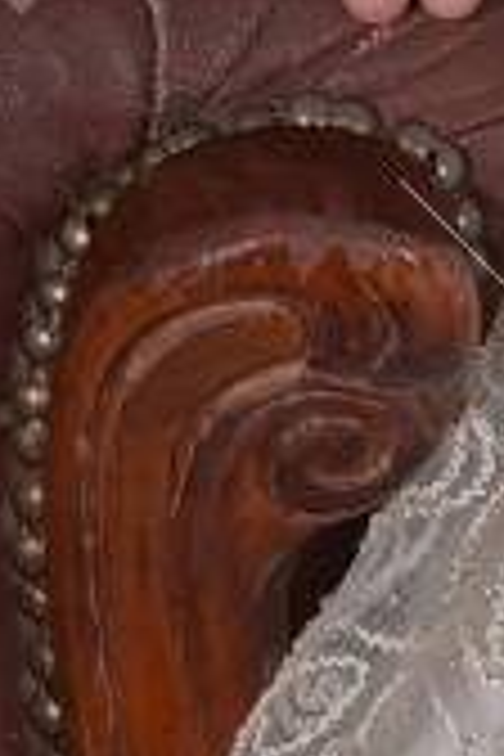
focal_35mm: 541
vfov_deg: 3.8
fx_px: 11360
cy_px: -986
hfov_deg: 2.5
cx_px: 1573
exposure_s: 1/200
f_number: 8
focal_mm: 70
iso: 160
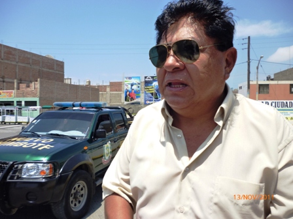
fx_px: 237
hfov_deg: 63.4
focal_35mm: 28
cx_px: 146
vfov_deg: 49.7
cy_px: 110
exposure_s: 1/80
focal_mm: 5
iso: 160
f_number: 9
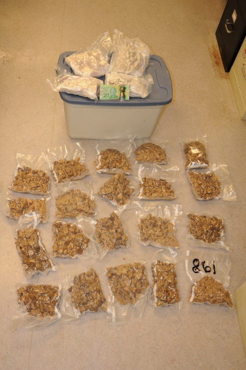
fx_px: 385
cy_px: 185
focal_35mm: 38
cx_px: 123
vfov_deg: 51.3
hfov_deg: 35.4
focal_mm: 25
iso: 640
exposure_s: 1/60
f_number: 4.5
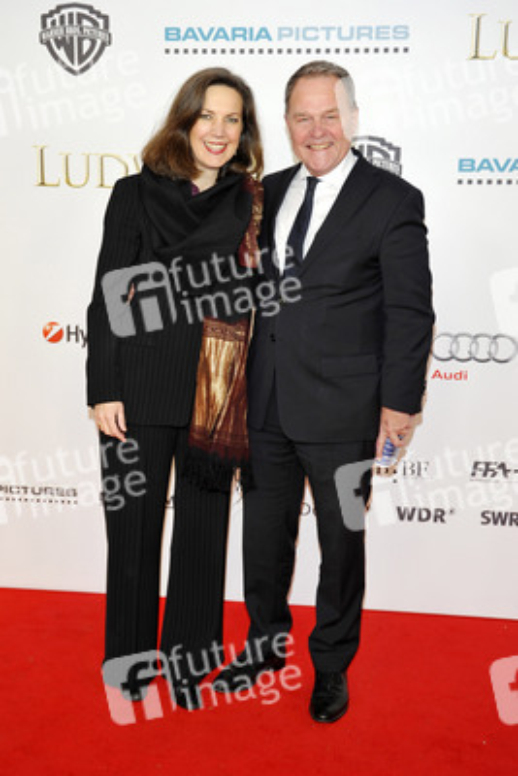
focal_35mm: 45
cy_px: 388
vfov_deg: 43.6
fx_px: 970
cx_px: 259
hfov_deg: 29.9
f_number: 6.3
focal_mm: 45
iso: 800
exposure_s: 1/160
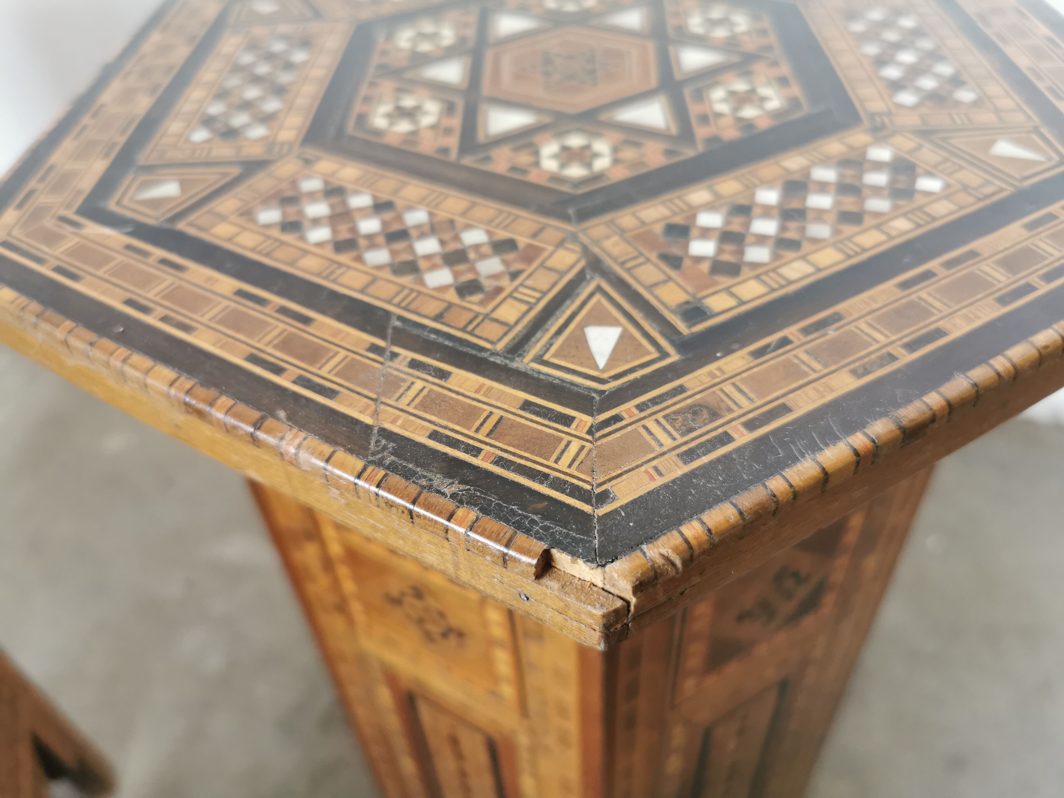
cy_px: 399
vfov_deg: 51.4
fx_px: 830
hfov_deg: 65.3
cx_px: 532
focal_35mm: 27
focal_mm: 5.56
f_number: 1.6
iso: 200
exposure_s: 1/100
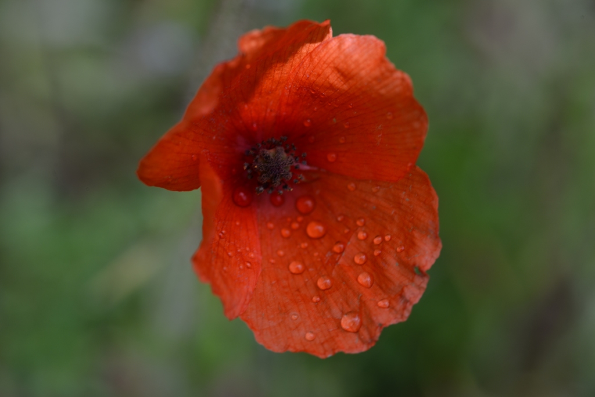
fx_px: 1736
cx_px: 298
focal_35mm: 105
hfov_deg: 19.5
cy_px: 198
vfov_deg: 13.0
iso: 100
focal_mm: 105
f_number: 10
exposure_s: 1/100
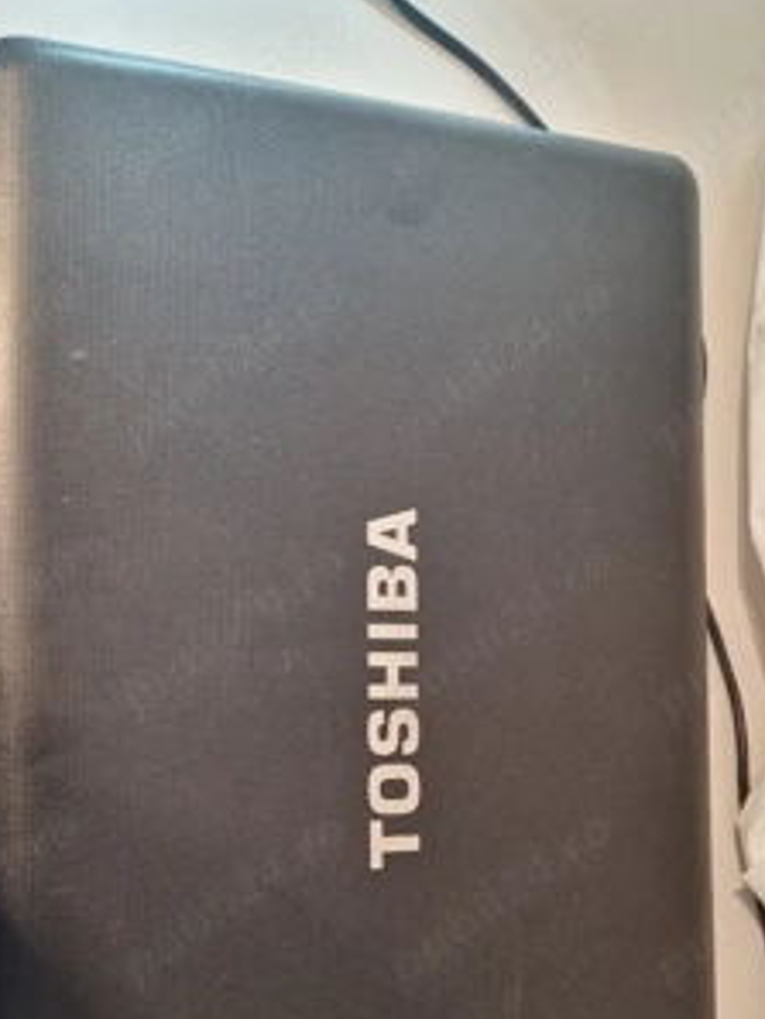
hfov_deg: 45.2
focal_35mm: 31
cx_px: 302
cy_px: 672
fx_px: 913
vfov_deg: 57.2
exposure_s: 1/50
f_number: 1.8
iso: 640
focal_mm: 6.4
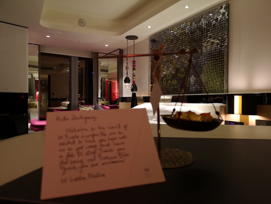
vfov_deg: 51.4
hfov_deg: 65.3
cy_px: 102
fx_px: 211
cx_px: 136
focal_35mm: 27
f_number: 1.8
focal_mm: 3.95
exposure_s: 1/33.3
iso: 250
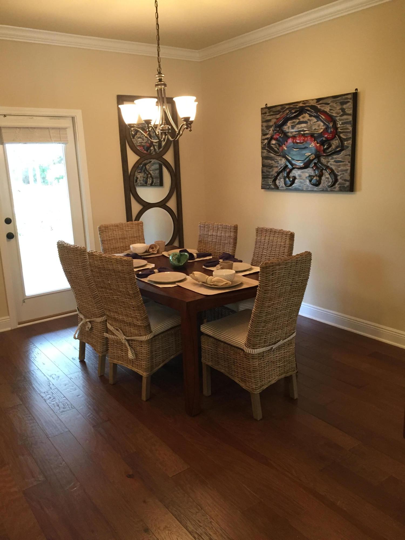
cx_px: 202
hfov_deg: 48.2
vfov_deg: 61.7
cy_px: 270
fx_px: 452
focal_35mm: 29
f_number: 2.2
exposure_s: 1/30
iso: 125
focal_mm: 4.15
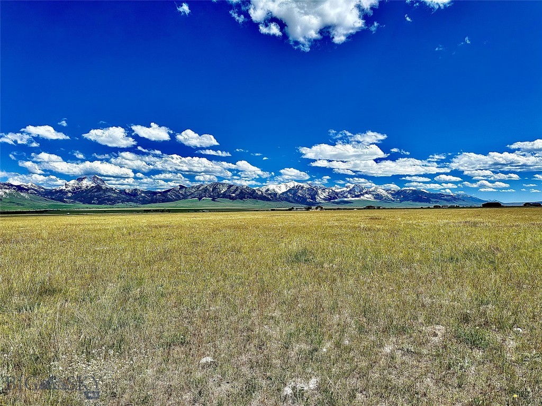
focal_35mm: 24
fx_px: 376
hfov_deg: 71.6
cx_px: 271
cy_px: 203
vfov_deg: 56.8
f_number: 1.78
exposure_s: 1/7042
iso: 80
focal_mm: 6.86
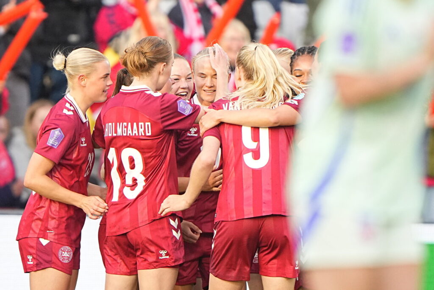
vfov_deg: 3.4
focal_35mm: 400
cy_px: 145
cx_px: 217
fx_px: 4823
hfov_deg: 5.2
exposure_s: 1/2500
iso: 1600
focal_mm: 400
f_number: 2.8
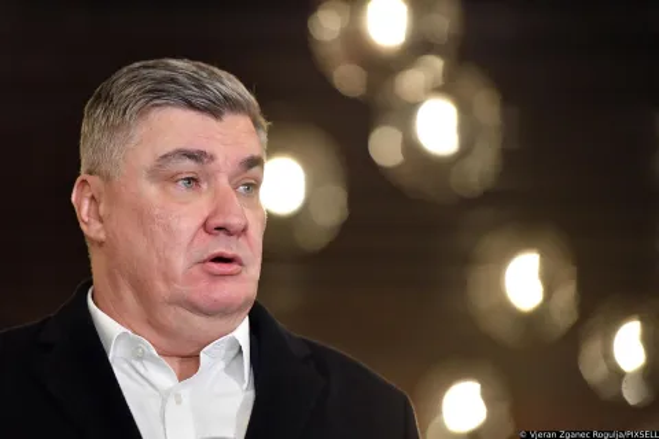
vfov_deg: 6.9
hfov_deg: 10.3
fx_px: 3661
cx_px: 330
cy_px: 220
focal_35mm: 200
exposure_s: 1/200
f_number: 4
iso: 5000
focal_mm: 200
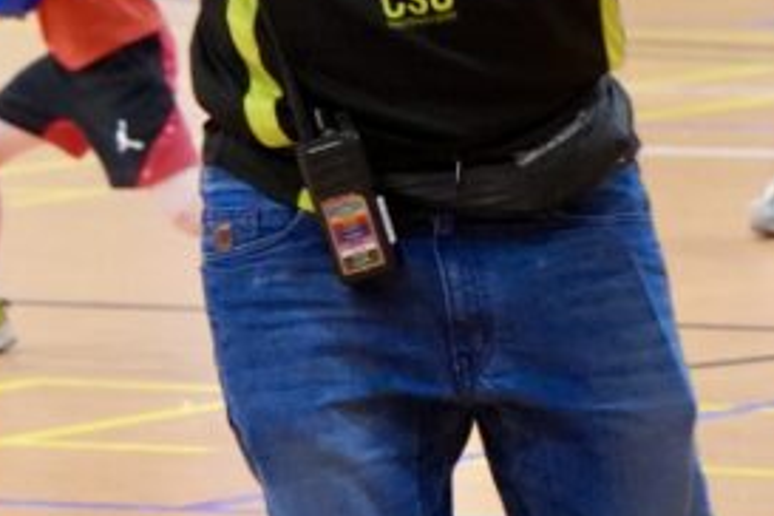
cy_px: -72
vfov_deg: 2.5
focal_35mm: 541
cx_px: 502
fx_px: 11631
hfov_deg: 3.8
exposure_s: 1/160
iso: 2500
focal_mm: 96
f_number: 5.6
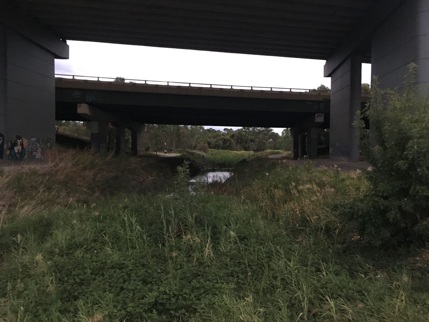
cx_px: 214
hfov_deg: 61.7
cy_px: 161
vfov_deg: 48.2
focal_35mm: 29
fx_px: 359
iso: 200
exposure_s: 1/17
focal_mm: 4.15
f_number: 2.2
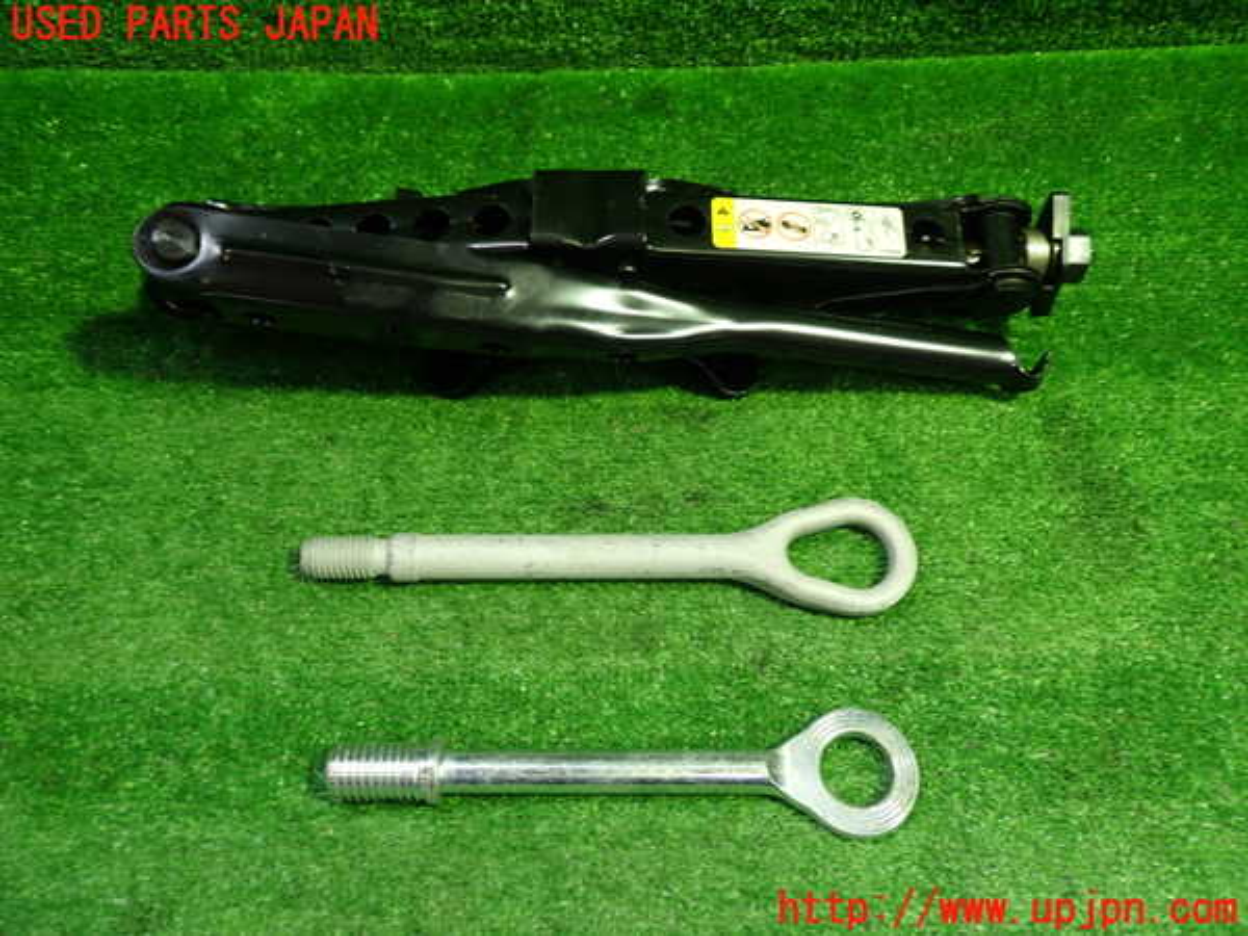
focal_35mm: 30
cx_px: 624
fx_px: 1082
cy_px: 468
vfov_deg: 46.8
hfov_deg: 60.0
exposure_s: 1/30
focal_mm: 5.4
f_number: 2.3
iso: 200
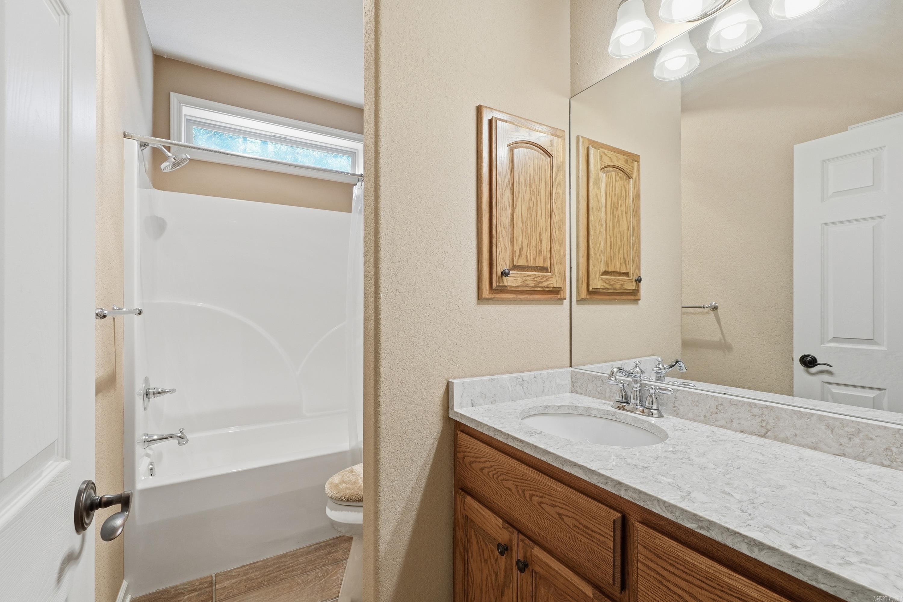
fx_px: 376
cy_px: 301
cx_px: 452
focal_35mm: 15
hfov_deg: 100.4
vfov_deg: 77.3
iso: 250
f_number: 9
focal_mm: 10
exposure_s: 1/40
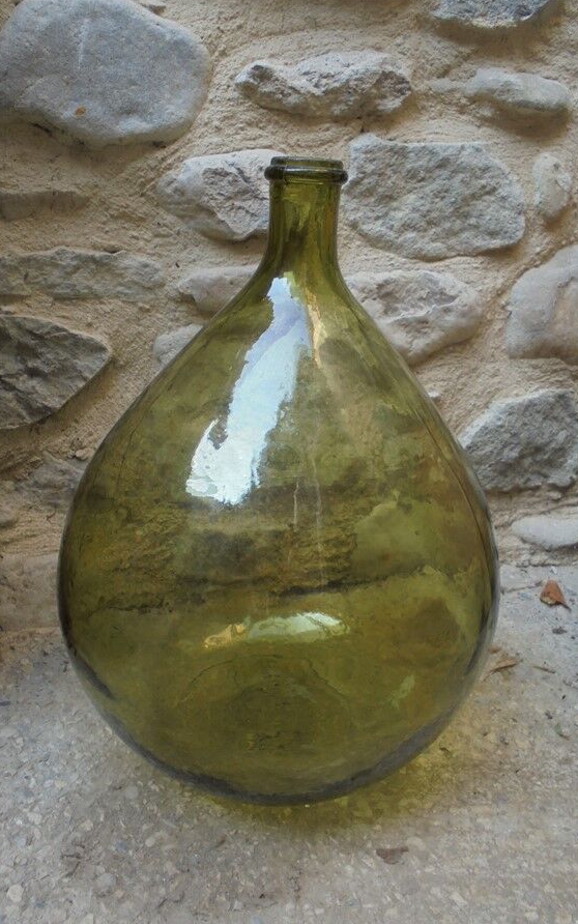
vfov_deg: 61.2
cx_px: 261
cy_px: 462
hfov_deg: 40.6
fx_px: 781
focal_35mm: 31
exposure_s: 1/60
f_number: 3.7
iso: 100
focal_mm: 5.3
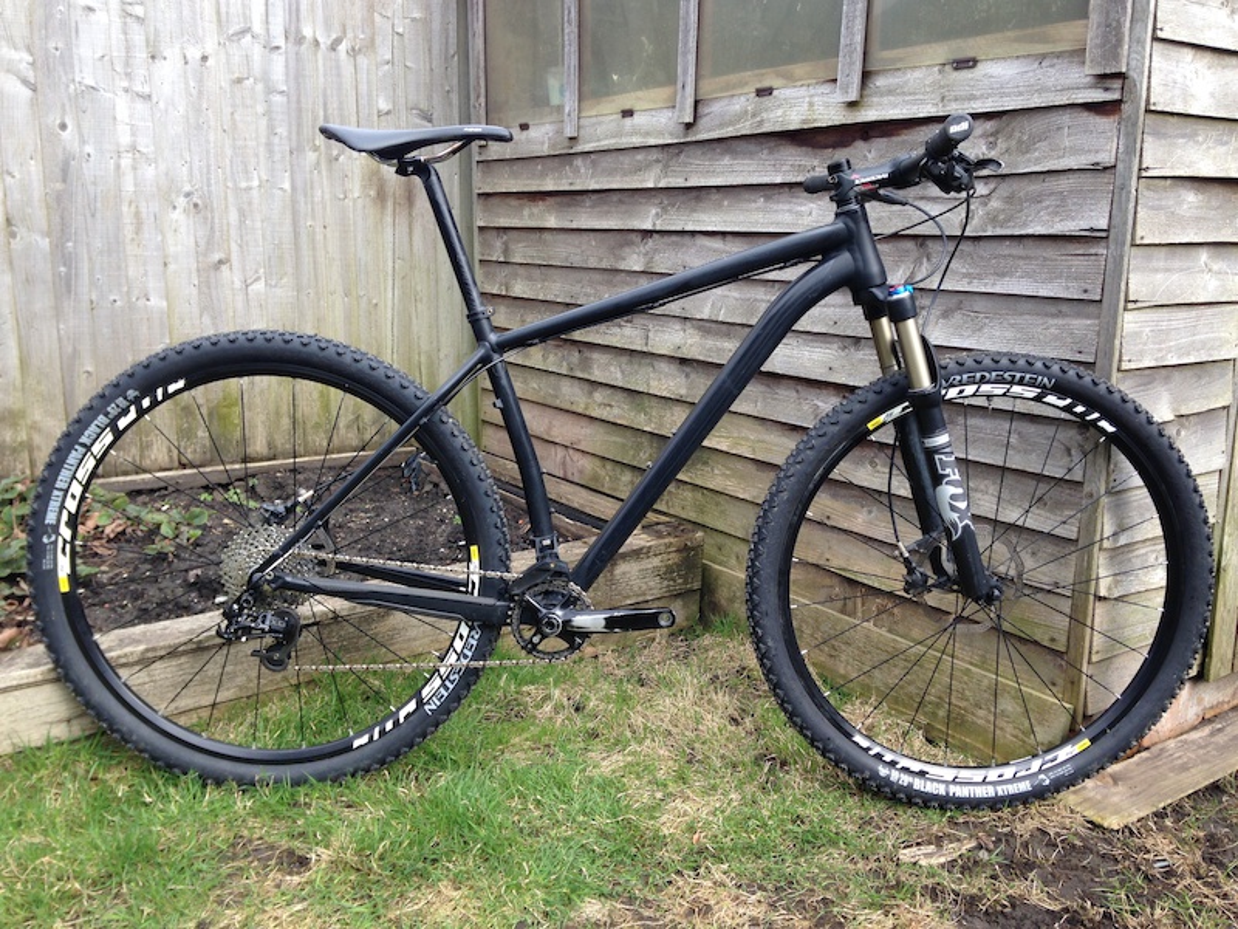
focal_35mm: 33
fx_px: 1180
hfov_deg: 55.4
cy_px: 464
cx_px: 619
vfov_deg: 42.9
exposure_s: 1/242
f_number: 2.4
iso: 50
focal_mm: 4.12
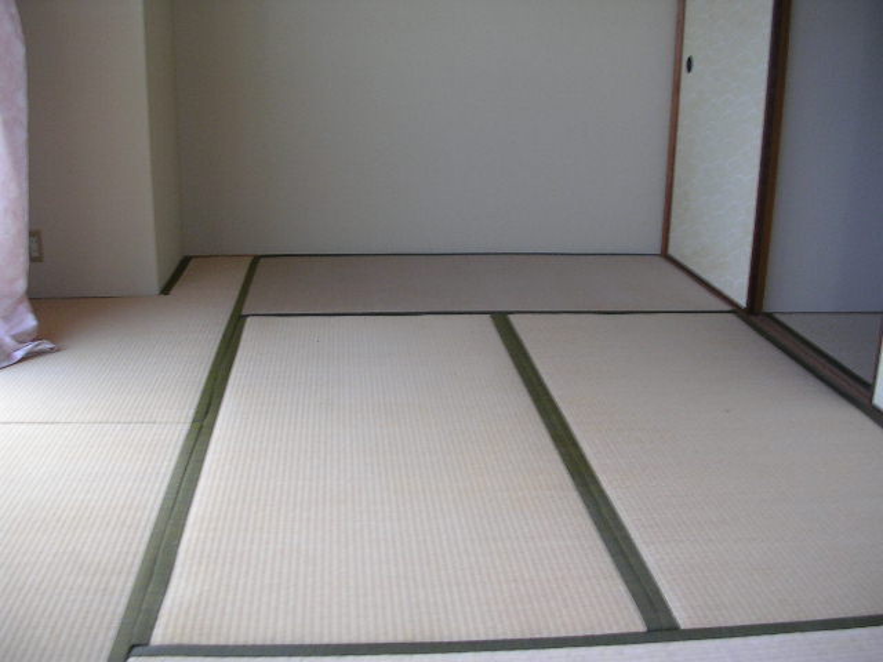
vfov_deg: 37.7
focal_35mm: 38
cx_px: 442
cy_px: 331
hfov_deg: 49.0
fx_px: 969
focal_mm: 5.8
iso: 50
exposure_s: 1/30
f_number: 2.8
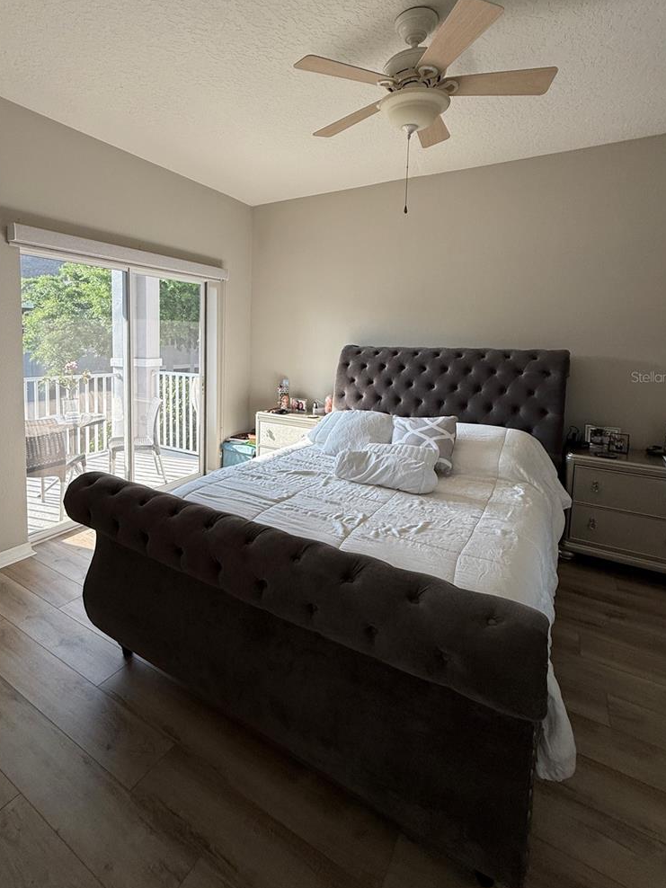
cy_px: 377
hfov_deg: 74.4
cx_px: 290
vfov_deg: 90.4
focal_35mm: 17
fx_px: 436
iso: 100
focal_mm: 2.22
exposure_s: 1/99
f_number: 2.2
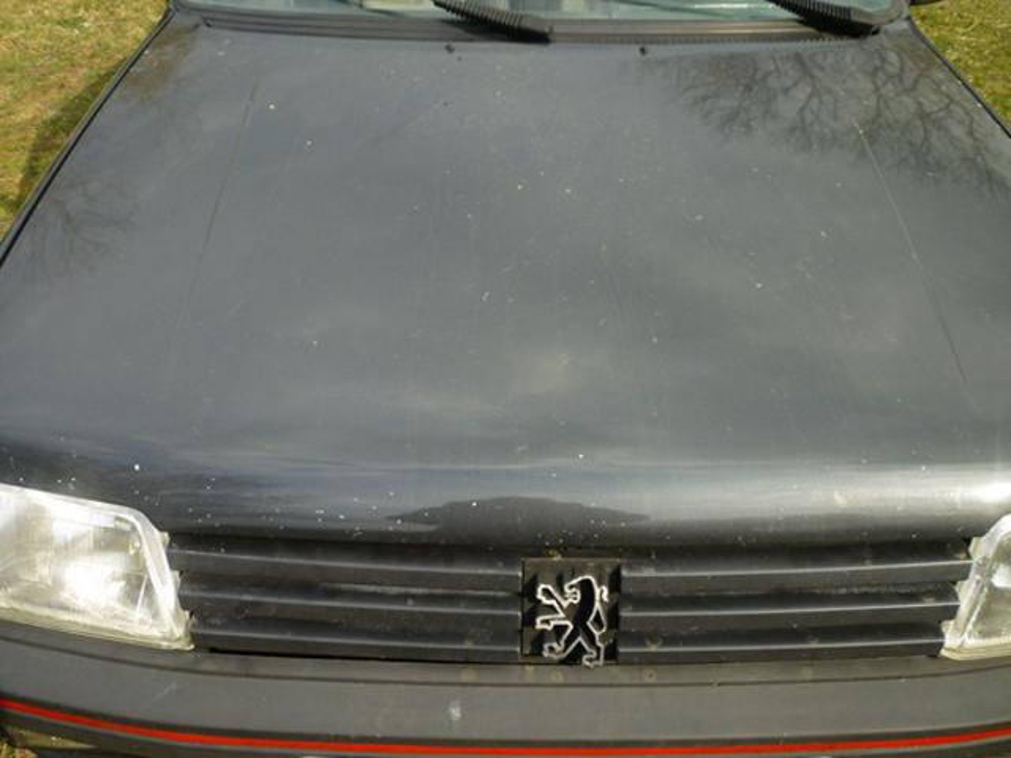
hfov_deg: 61.7
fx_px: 847
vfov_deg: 48.2
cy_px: 379
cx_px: 506
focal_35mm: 29
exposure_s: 1/400
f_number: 3.3
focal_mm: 5.2
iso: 80
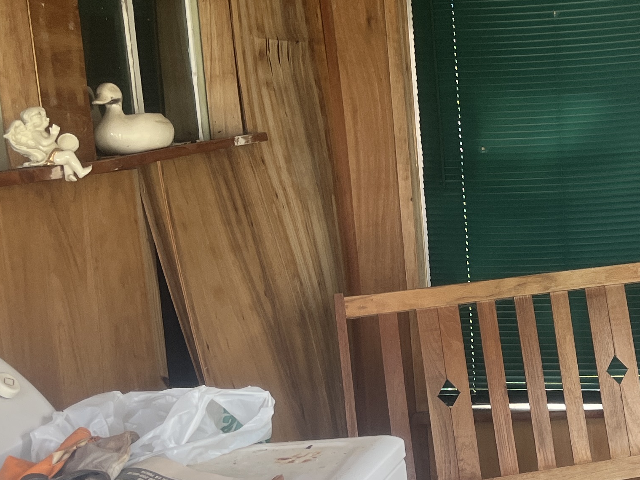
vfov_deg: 21.3
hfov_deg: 26.7
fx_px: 1276
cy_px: 296
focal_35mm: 69
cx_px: 636
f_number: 1.6
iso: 100
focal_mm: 5.1
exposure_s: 1/121
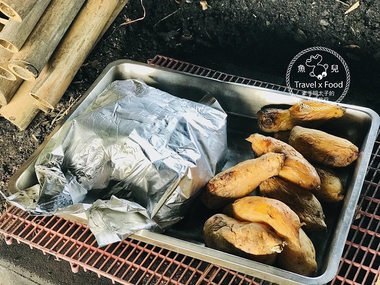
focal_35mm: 57
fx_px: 626
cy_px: 142
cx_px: 190
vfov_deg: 25.7
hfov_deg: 33.8
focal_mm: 6.6
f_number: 2.8
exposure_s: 1/94
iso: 200
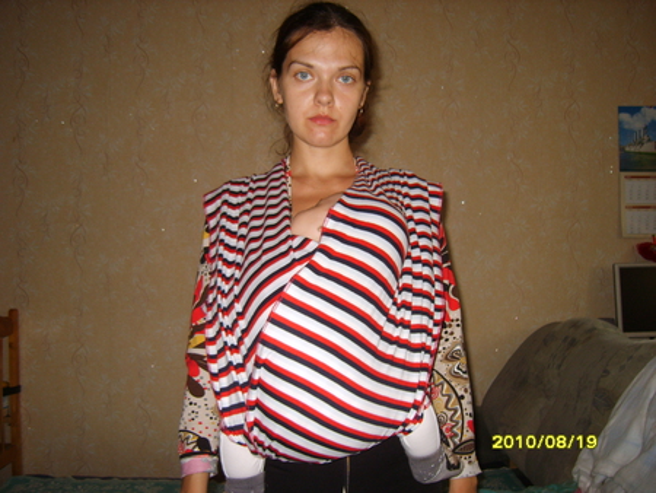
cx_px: 328
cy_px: 246
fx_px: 664
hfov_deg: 52.6
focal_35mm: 35
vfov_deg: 40.7
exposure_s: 1/30
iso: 100
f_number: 2.8
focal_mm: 7.4
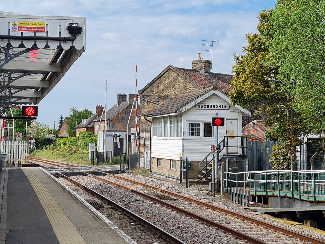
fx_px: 253
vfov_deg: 51.3
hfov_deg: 65.3
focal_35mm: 27
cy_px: 123
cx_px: 164
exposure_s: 1/2146
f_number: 1.8
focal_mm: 5.4
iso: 50
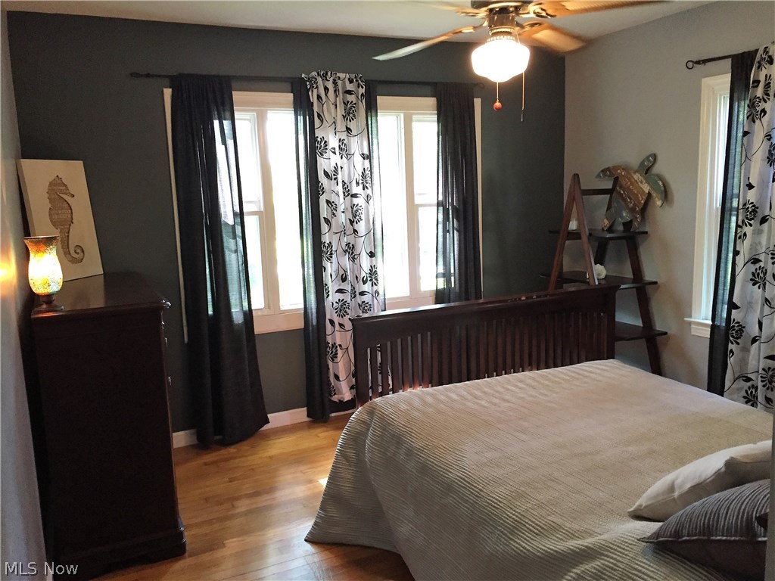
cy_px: 290
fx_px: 649
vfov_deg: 48.2
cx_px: 388
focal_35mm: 29
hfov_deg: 61.7
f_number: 2.2
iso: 160
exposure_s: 1/30
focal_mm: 4.15
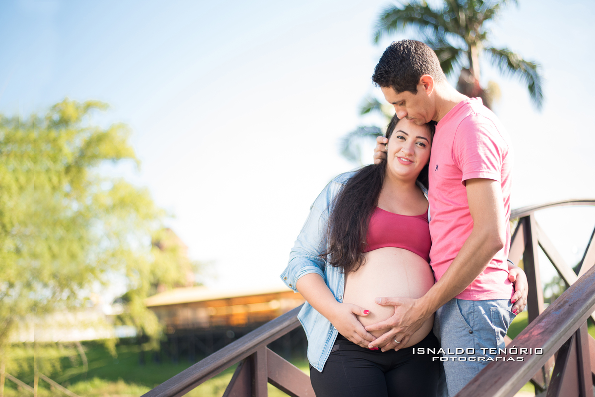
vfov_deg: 27.0
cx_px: 298
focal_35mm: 50
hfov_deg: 39.6
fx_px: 827
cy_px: 198
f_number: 1.8
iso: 280
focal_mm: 50
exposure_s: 1/1600
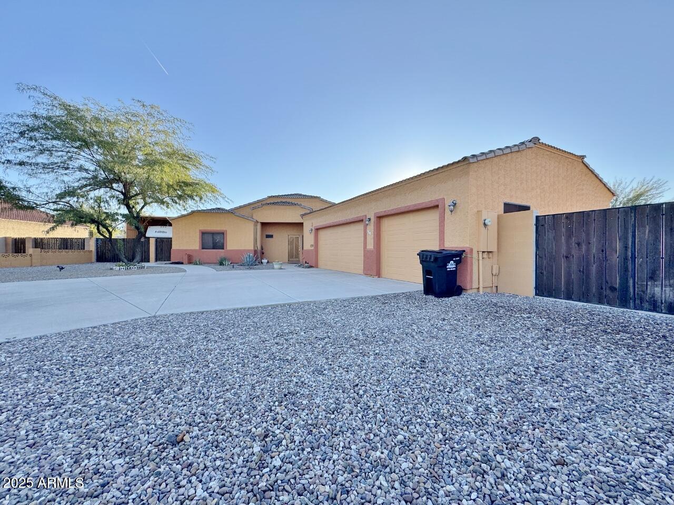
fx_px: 273
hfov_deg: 102.1
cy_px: 252
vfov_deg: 85.7
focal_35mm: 14
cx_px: 337
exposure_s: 1/664
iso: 40
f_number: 2.2
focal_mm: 2.22
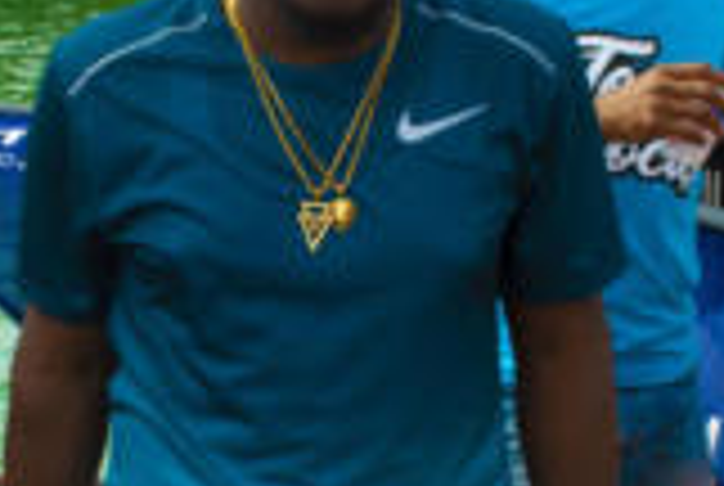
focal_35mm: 93
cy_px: 205
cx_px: 360
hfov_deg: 21.9
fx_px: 1874
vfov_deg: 14.8
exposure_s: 1/200
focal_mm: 20
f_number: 7.1
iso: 100
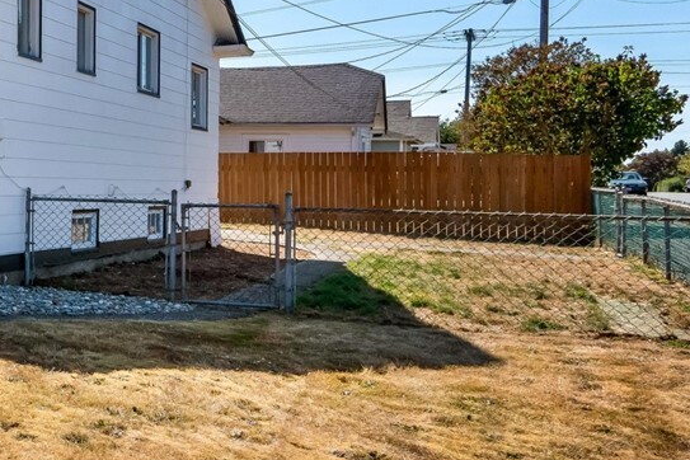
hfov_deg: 28.9
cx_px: -285
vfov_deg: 26.9
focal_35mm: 50
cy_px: 180
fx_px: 958
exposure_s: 1/1000
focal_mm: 16
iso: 400
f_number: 9
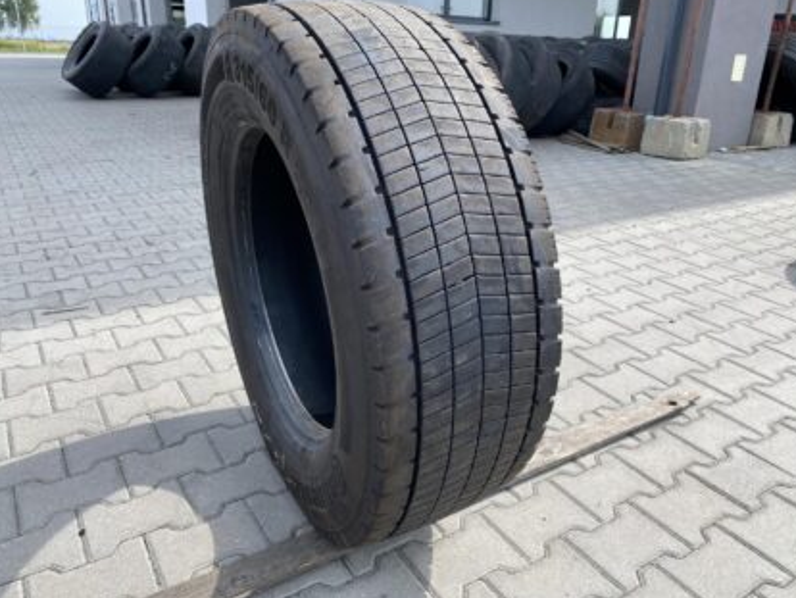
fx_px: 621
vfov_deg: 51.4
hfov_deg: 65.3
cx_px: 406
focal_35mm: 27
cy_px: 301
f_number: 1.8
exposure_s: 1/990
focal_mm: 4.25
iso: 32
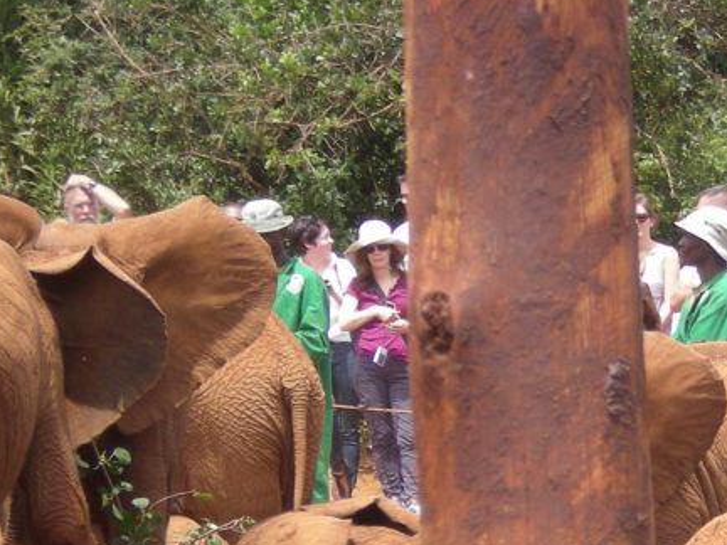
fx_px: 5670
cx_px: 820
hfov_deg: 7.3
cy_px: 634
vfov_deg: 5.5
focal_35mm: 270
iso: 76
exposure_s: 1/110
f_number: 5.9
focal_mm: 18.9
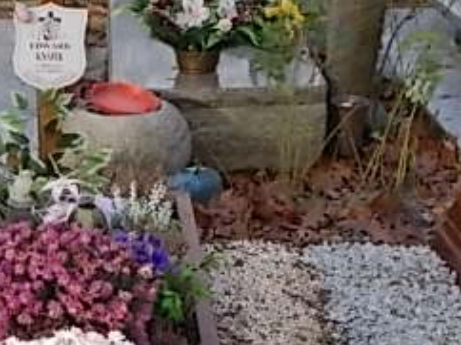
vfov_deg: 16.3
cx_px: 50
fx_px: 1197
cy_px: 244
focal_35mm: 90
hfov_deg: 21.3
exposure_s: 1/125
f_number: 3.6
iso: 80
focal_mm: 6
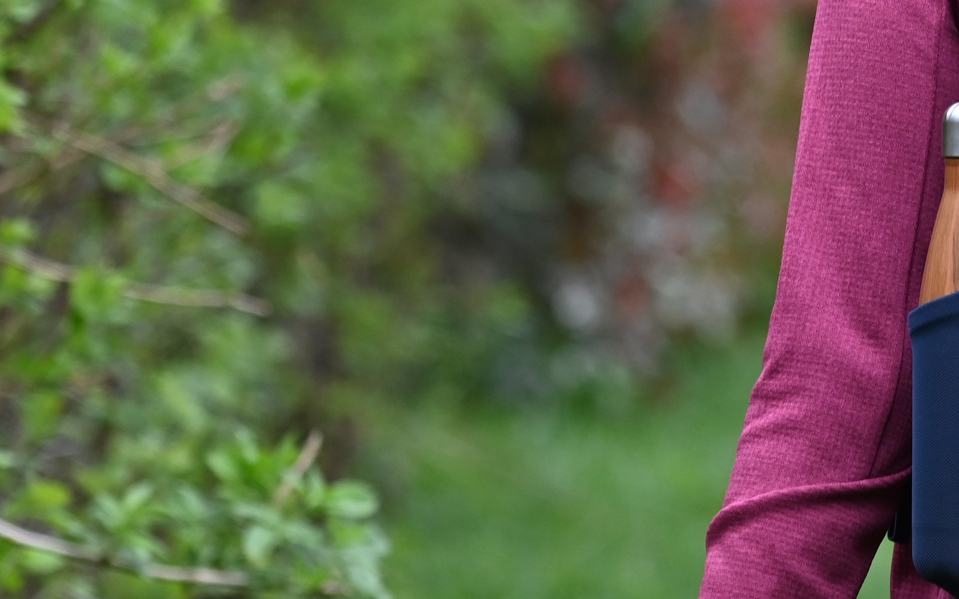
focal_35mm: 641
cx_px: 974
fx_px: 16754
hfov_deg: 3.3
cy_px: 161
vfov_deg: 2.0
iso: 400
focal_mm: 165
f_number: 5
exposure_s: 1/400
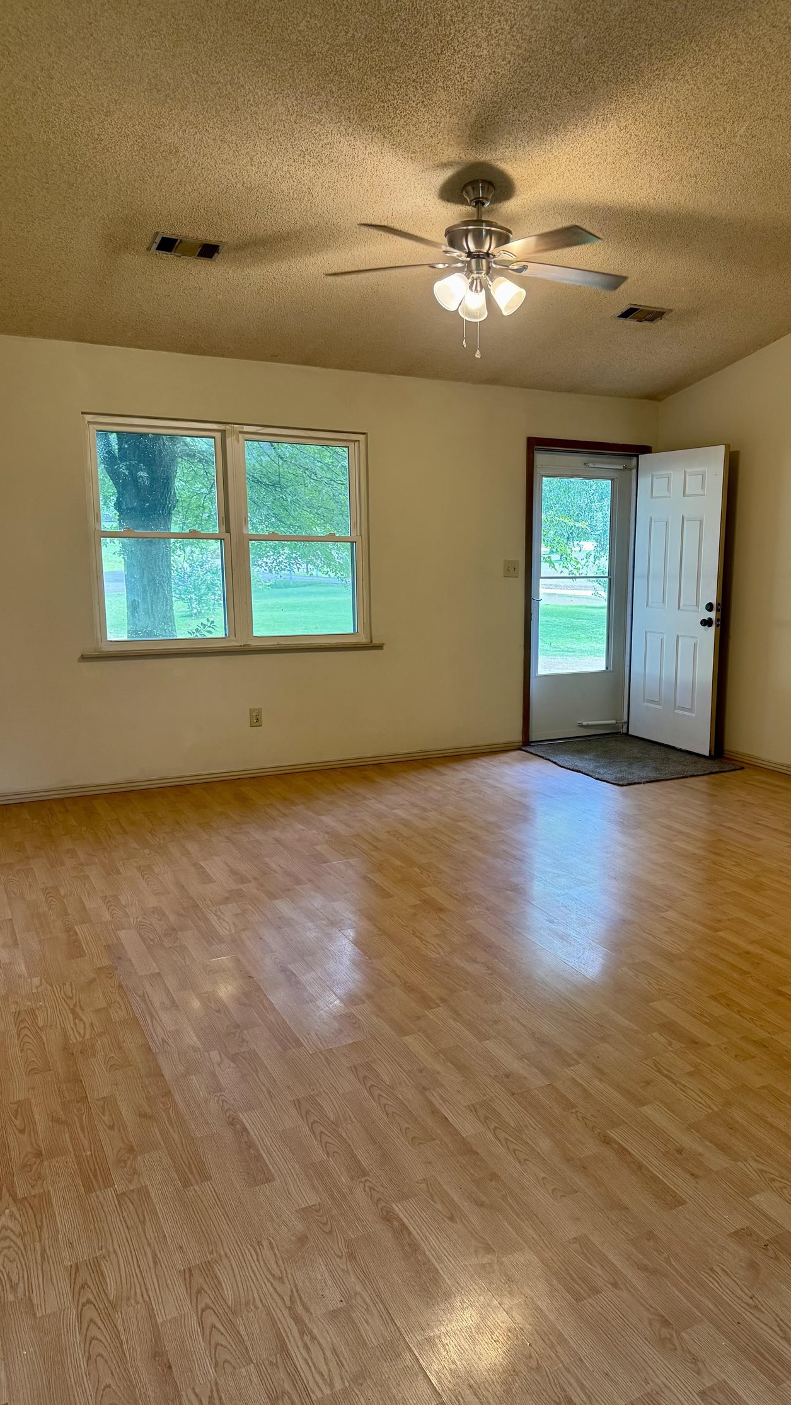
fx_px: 1007
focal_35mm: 27
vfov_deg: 69.8
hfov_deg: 42.4
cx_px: 521
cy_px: 720
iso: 160
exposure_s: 1/60
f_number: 1.78
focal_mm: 6.76
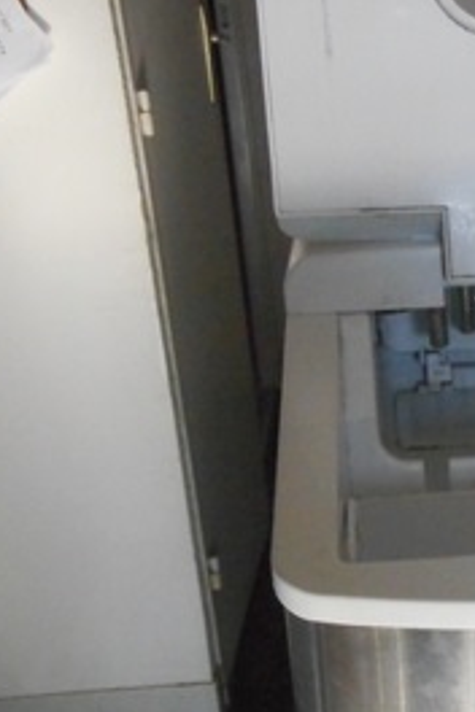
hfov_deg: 21.3
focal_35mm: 59
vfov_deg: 33.7
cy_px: 456
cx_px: 572
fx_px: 1168
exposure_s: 1/250
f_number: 3.7
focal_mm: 4.5
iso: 720
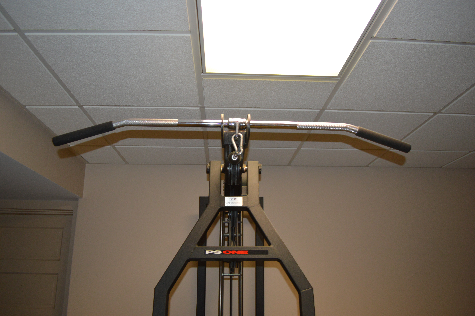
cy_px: 158
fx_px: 356
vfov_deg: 47.8
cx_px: 238
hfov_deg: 67.4
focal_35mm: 27
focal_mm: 18
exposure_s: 1/60
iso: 450
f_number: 3.5
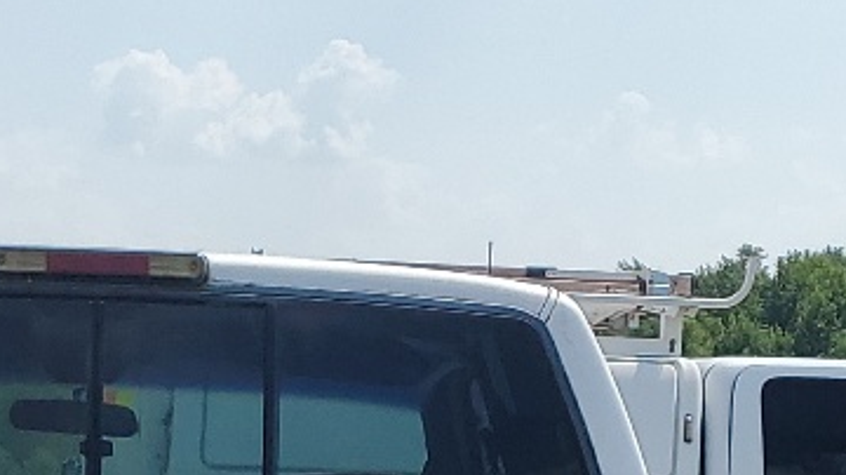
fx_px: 2825
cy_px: 1138
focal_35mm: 126
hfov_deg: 16.8
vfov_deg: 8.7
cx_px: 103
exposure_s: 1/5000
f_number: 1.5
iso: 50
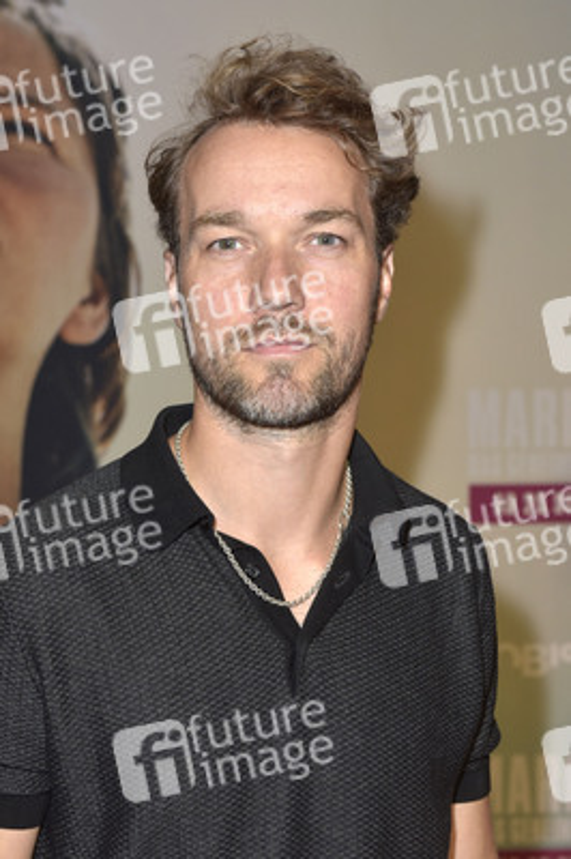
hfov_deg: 23.3
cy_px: 430
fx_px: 1382
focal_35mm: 58
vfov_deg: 34.5
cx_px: 286
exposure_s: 1/200
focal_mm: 58
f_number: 5.6
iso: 800
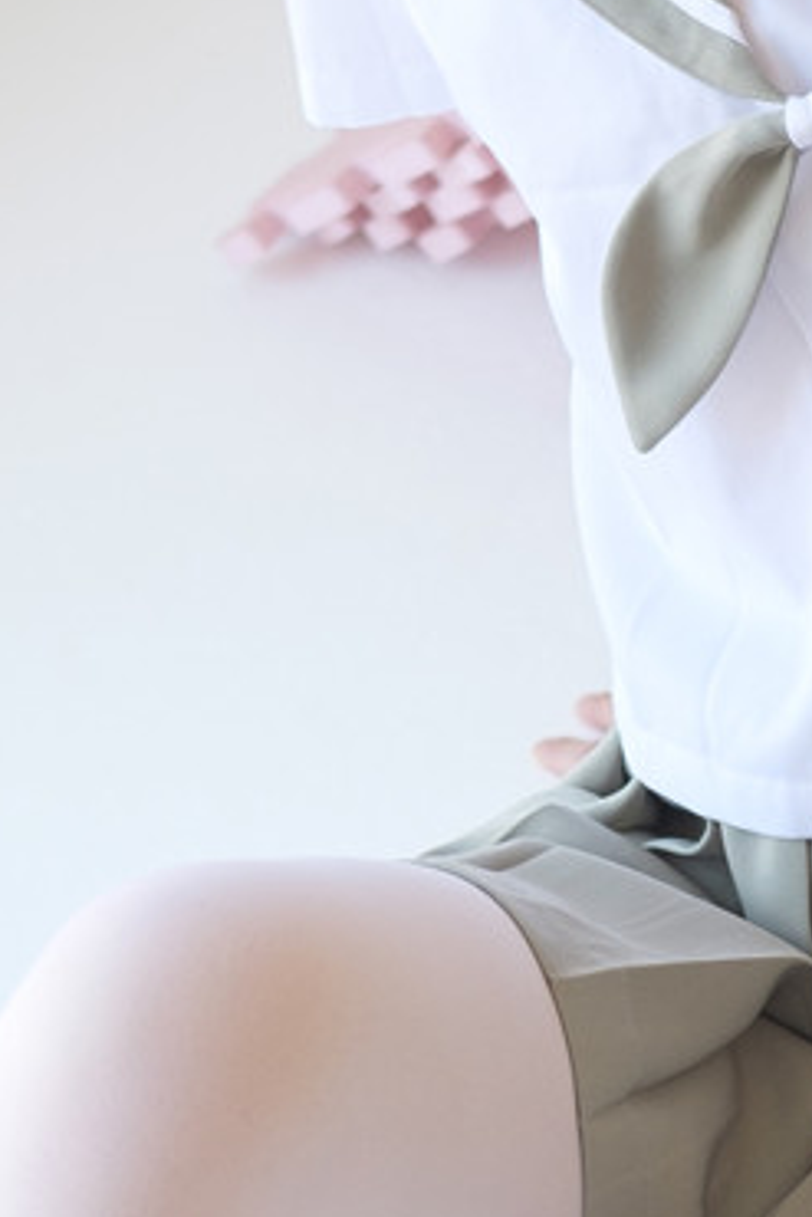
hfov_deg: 6.4
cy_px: 1309
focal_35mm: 215
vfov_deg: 9.5
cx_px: 556
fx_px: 7267
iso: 200
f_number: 2.8
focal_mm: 35
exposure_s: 1/100
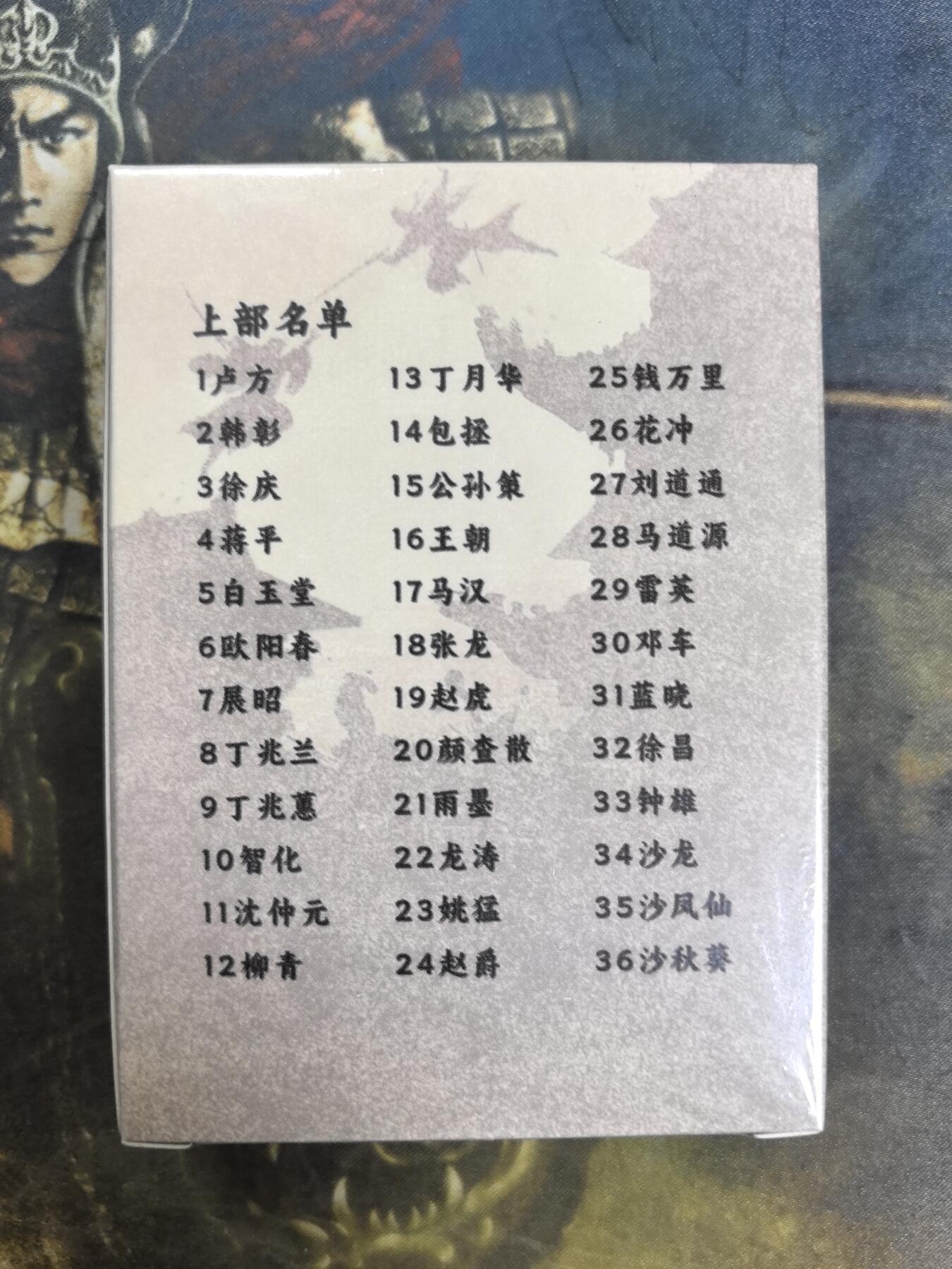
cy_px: 634
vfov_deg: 65.3
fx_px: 990
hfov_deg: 51.4
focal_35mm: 27
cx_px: 476
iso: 200
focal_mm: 6.35
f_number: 2
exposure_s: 1/100
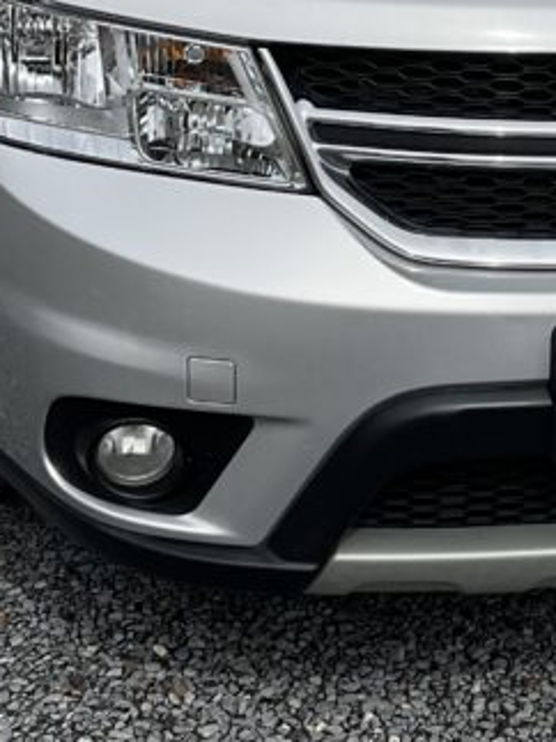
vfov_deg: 21.2
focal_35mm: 92
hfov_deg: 15.7
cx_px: 561
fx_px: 1972
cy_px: 232
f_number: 1.8
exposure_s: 1/2320
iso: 16
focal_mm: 3
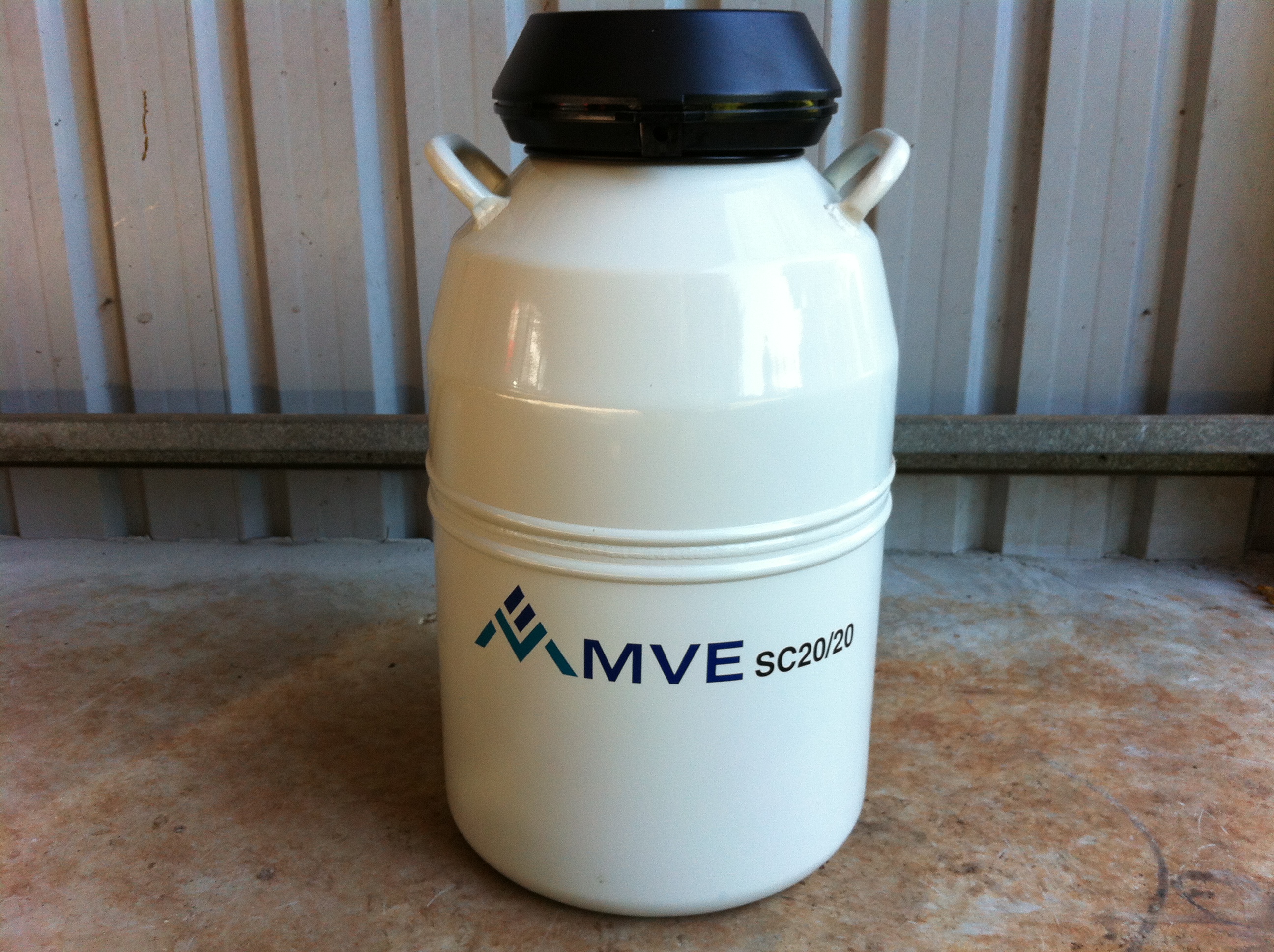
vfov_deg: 40.6
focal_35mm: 35
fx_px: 1286
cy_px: 476
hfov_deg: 52.7
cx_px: 637
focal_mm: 3.85
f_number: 2.8
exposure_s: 1/120
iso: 80
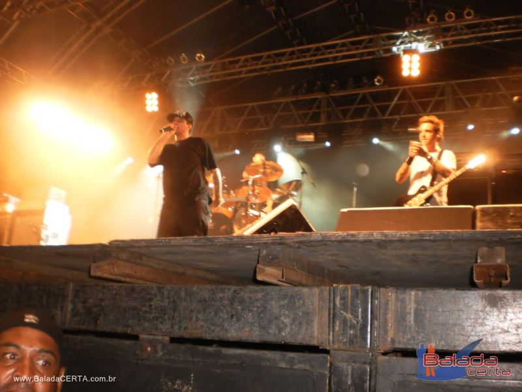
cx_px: 261
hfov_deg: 51.4
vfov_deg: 39.7
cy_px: 196
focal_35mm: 36
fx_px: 543
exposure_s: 1/30
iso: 200
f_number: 3.1
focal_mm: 6.3
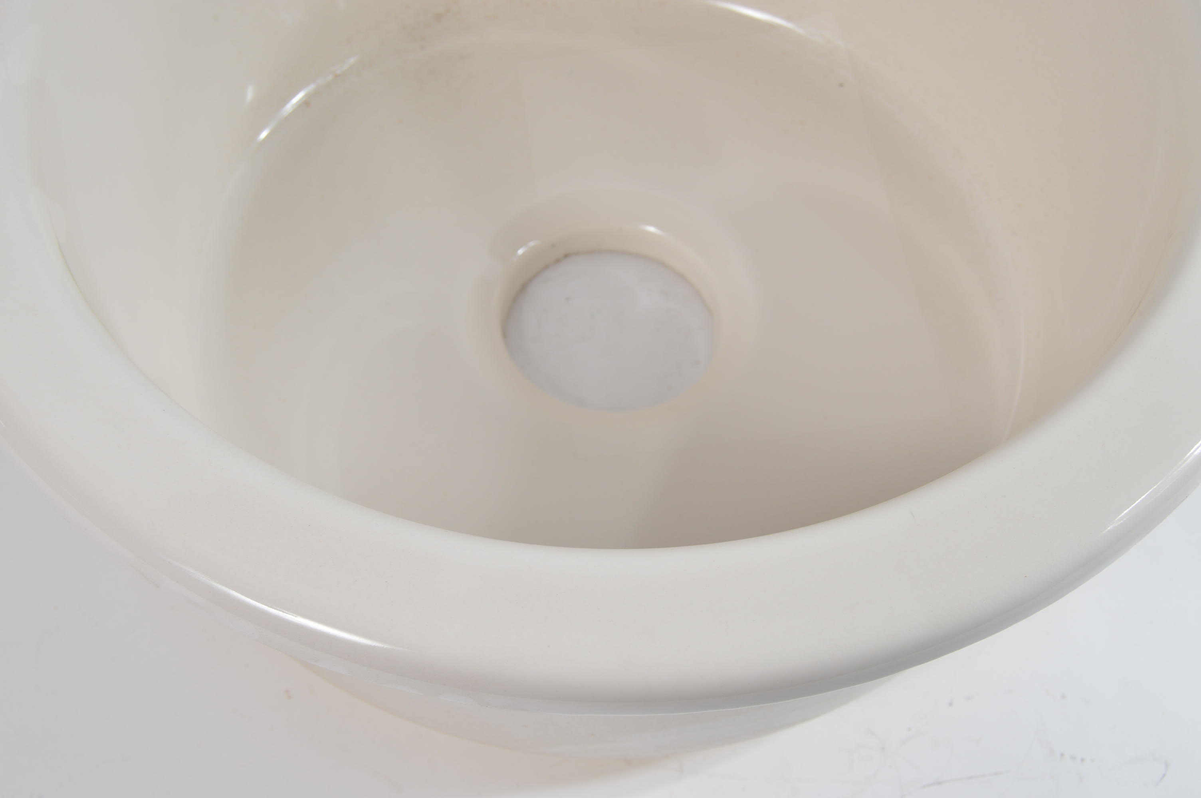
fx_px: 1550
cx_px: 600
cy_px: 399
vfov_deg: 28.9
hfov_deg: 42.4
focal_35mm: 46
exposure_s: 1/80
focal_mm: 31
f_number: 8
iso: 100
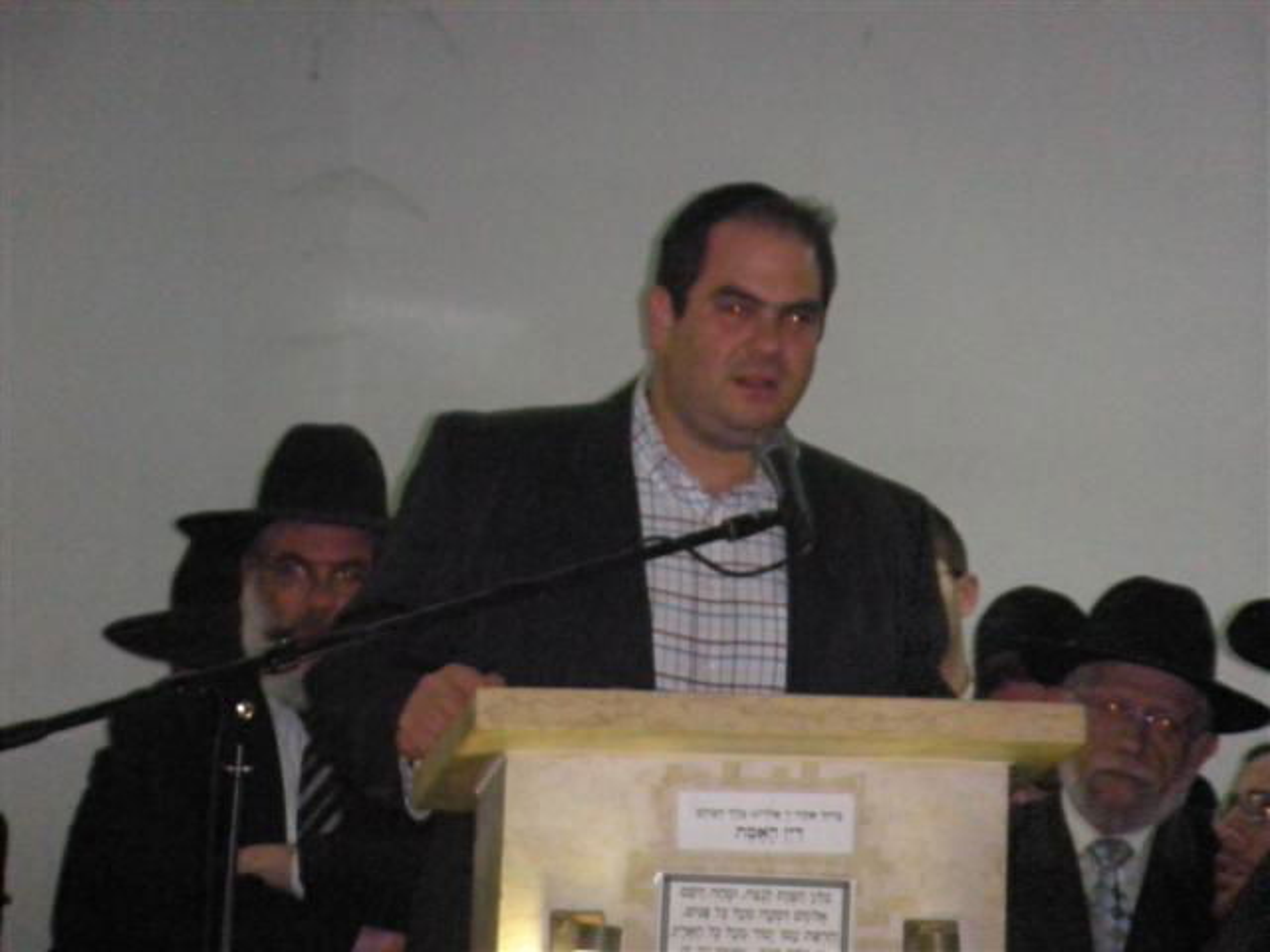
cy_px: 476
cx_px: 635
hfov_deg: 14.1
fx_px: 5136
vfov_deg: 10.6
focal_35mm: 140
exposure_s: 1/60
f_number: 4.8
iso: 800
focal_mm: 23.3
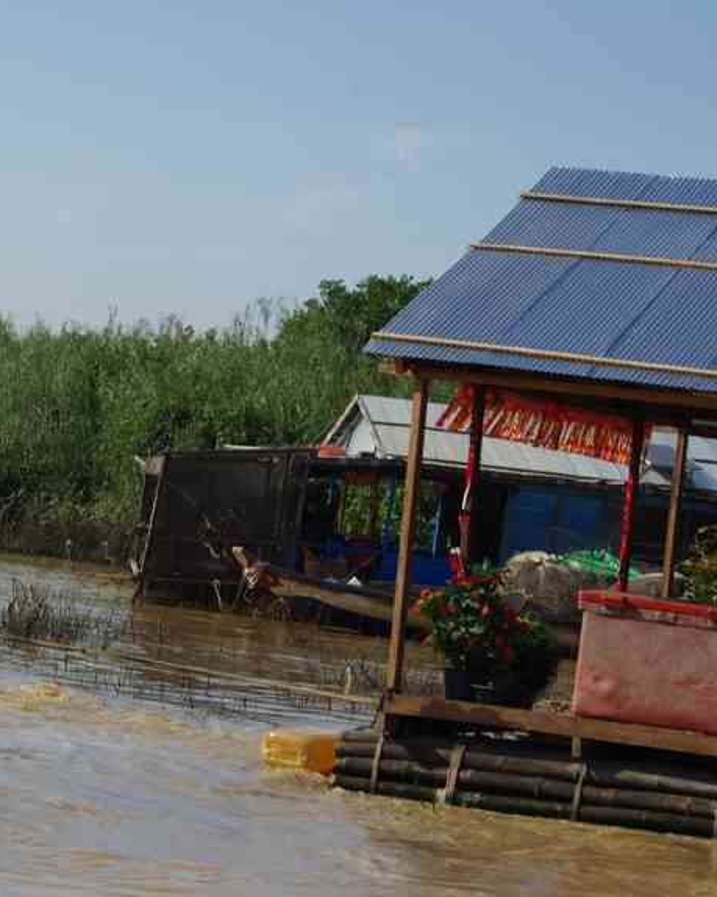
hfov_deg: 11.3
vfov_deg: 14.3
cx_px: 26
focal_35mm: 135
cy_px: 467
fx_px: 3577
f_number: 11
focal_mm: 55
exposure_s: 1/160
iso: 200
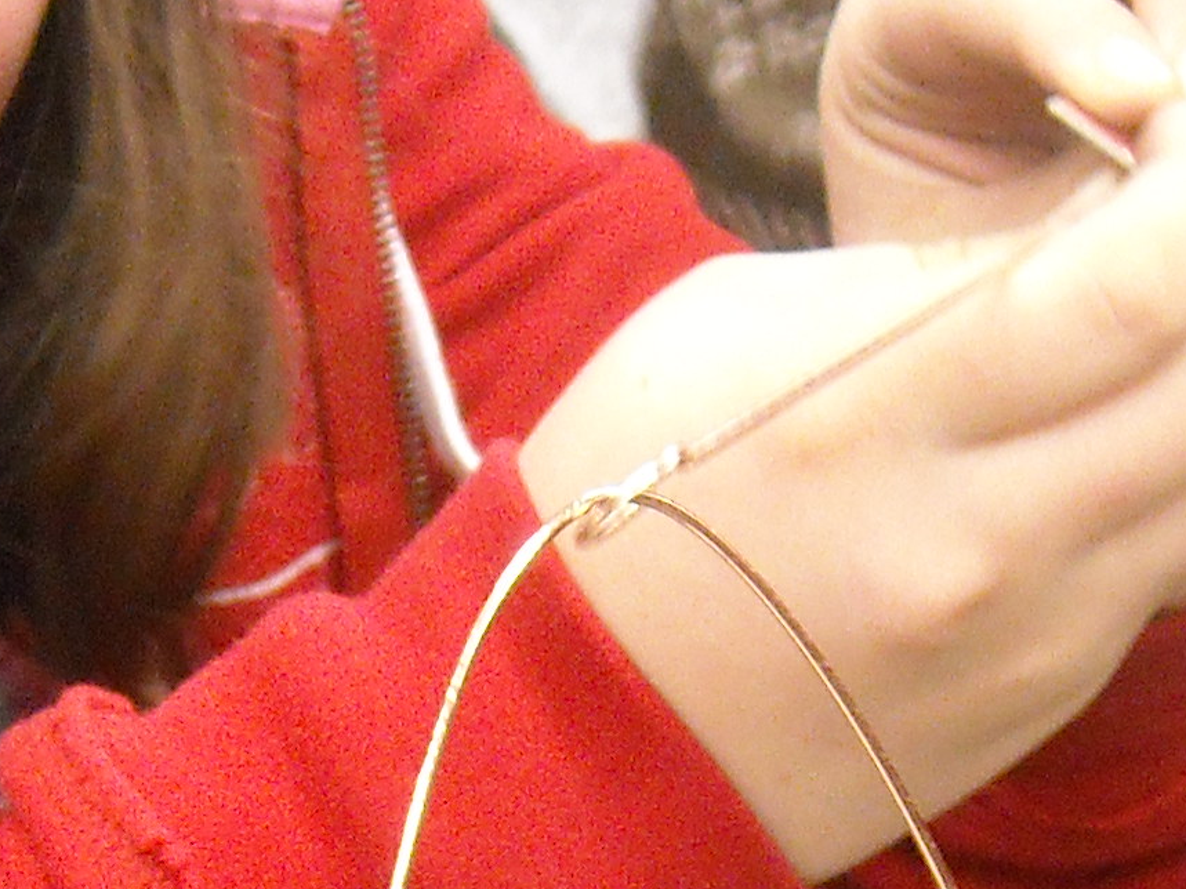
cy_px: 959
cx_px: 333
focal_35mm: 133
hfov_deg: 14.8
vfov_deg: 11.0
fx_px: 4556
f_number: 2.8
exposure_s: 1/8
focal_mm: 5.7
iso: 436
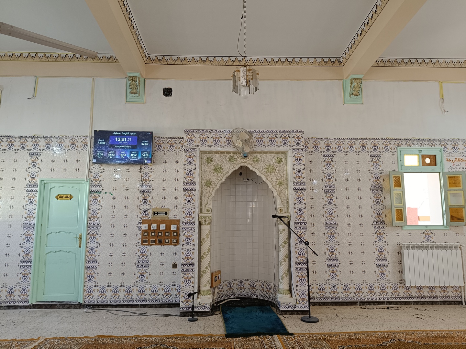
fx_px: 323
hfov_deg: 71.6
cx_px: 233
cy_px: 174
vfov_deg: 56.8
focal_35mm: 24
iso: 359
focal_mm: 5.59
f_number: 1.88
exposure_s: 1/101
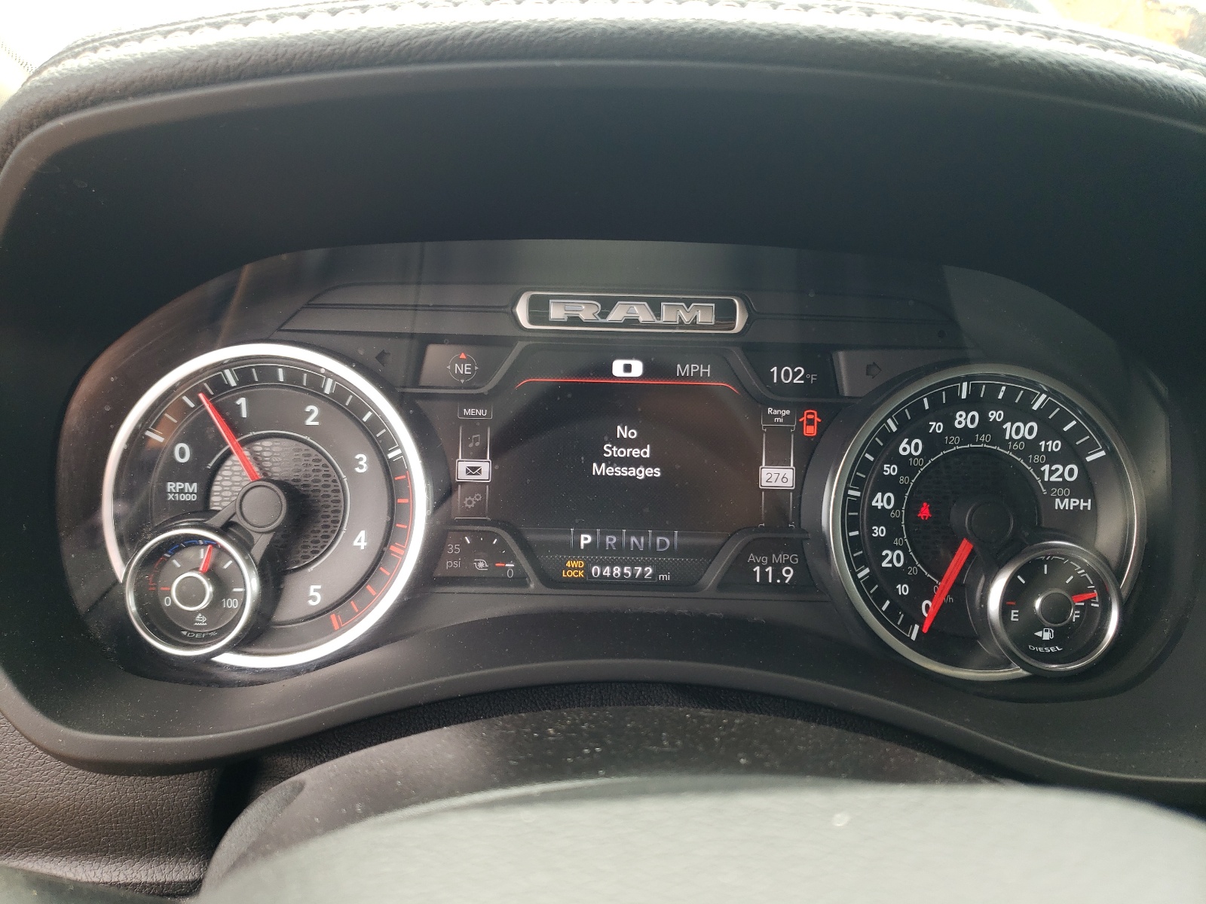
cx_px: 603
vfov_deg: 53.1
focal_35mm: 26
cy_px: 452
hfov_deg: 67.3
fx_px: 906
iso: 50
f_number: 1.5
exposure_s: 1/123
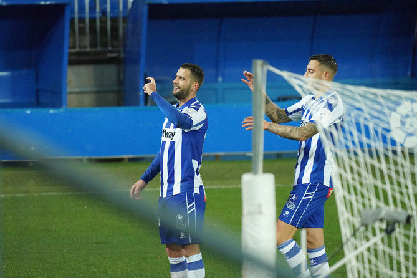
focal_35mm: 651
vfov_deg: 2.1
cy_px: 147
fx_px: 7540
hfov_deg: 3.2
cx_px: 202
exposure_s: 1/800
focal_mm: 600
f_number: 6.3
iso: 6400
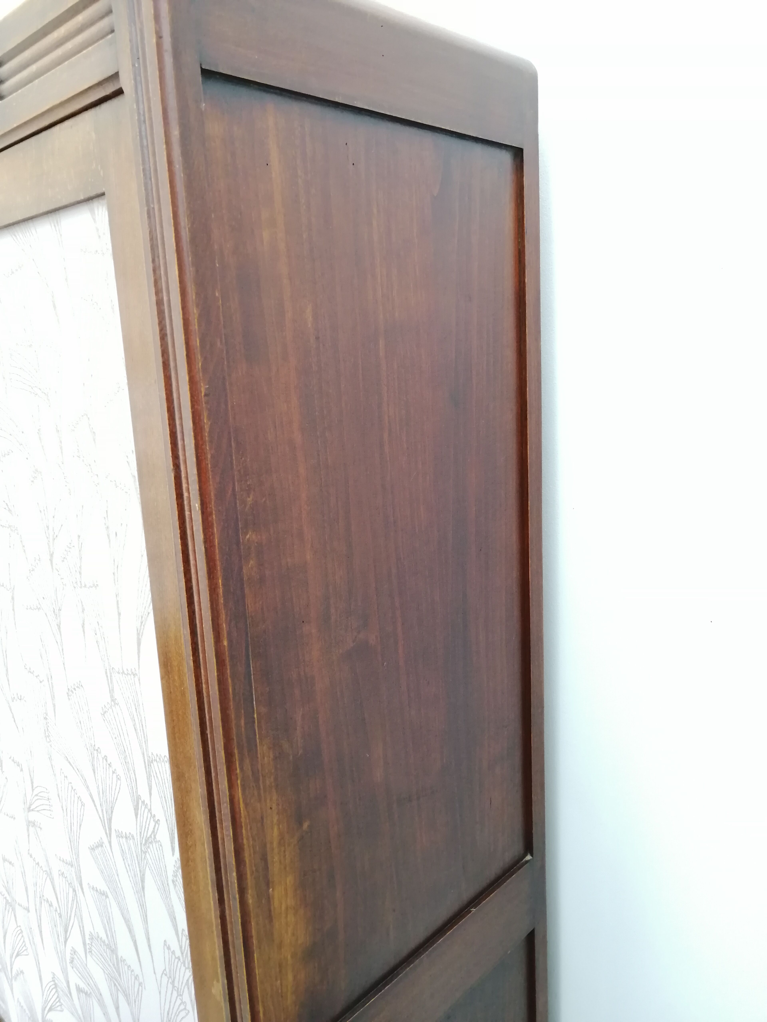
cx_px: 384
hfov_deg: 51.4
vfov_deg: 65.3
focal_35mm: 27
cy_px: 511
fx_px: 798
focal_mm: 3.95
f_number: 1.8
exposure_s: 1/33.3
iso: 320
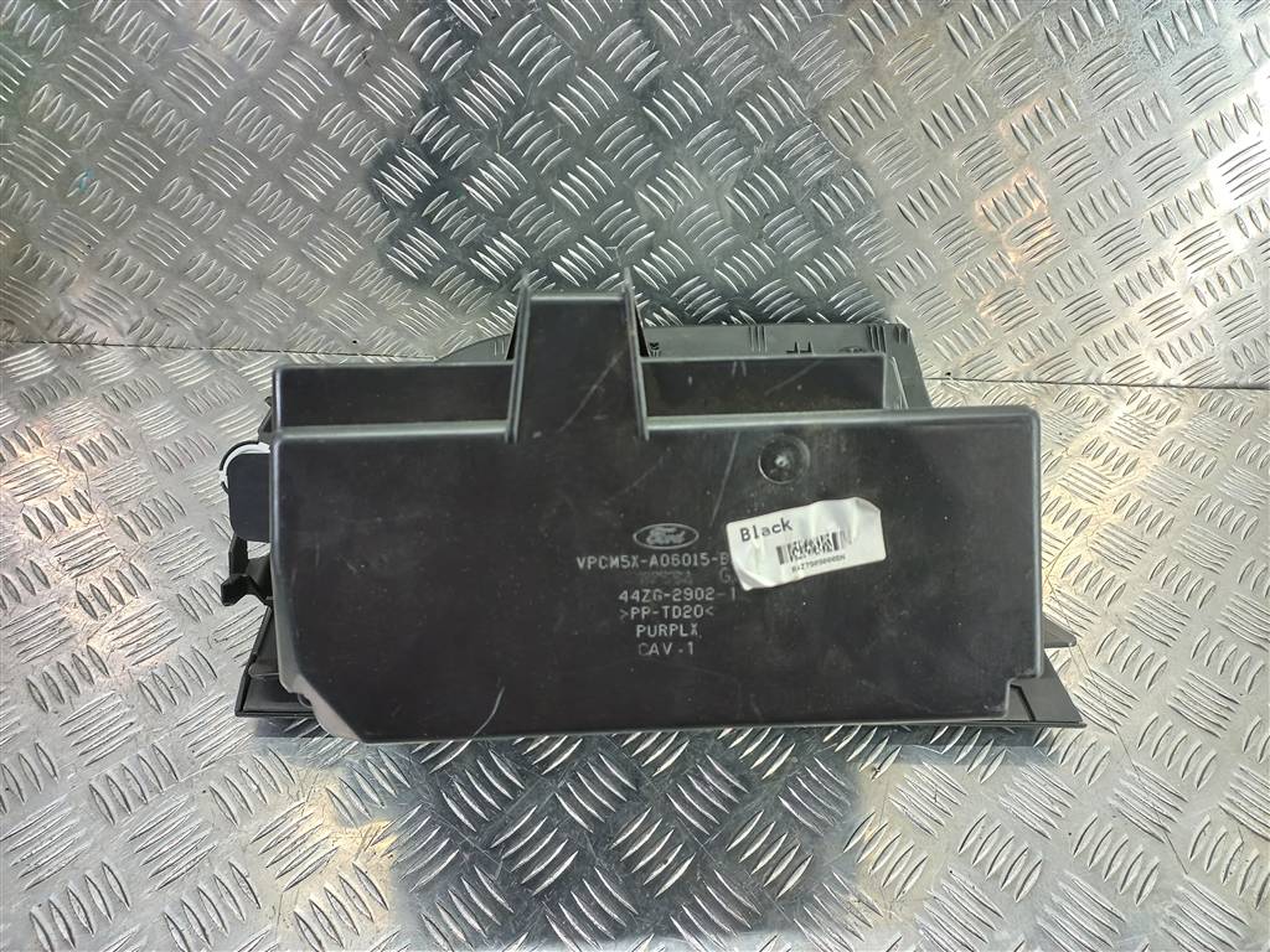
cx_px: 635
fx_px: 917
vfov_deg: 54.9
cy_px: 476
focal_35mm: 25
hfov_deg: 69.4
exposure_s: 1/50
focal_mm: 4.6
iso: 200
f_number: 1.8
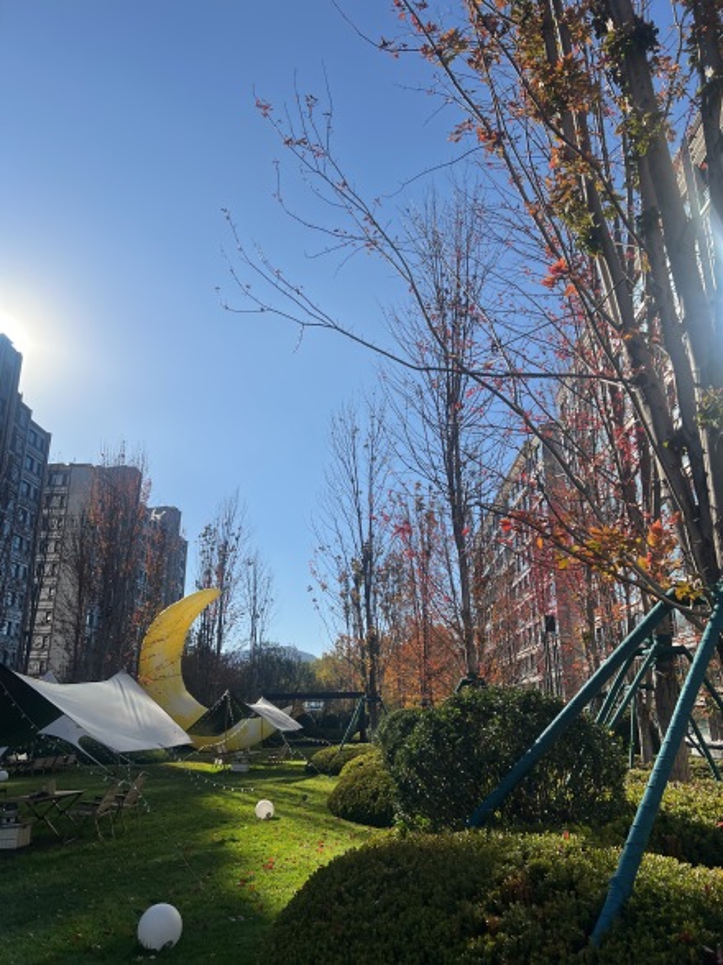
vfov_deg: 67.3
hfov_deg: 53.0
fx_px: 724
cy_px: 482
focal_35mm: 26
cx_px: 362
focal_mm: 5.7
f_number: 1.5
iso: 50
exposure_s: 1/5882
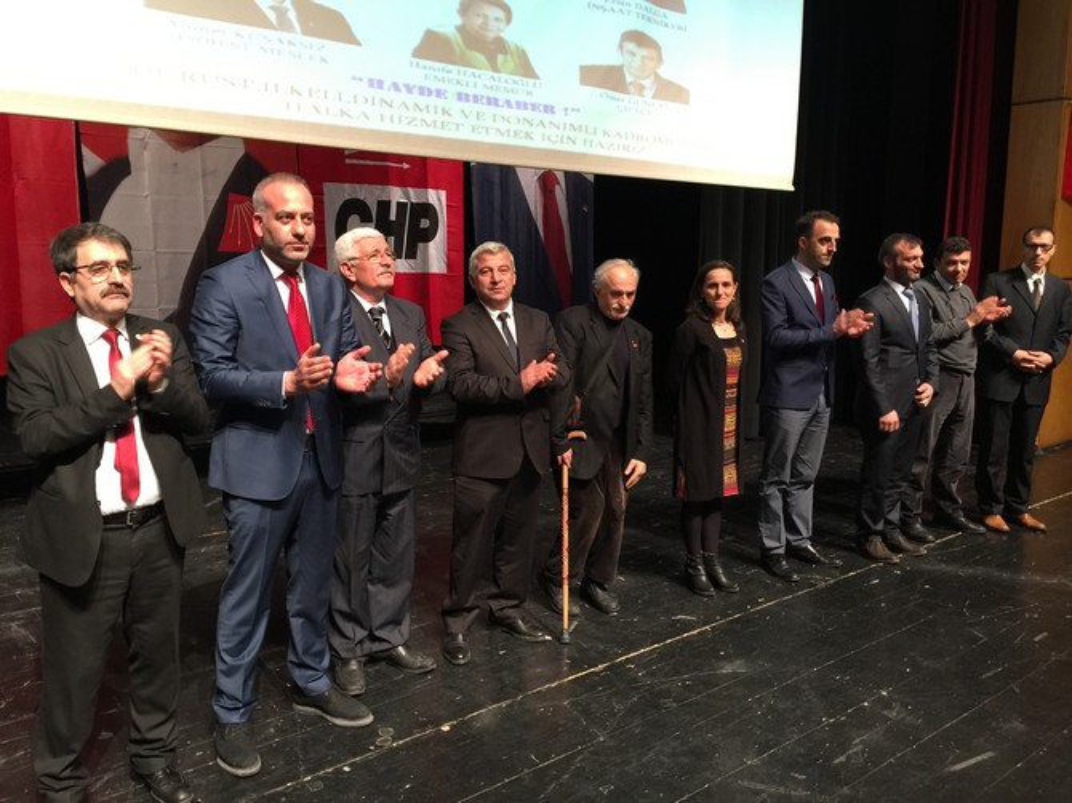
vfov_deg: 48.2
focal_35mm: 29
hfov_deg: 61.7
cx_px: 536
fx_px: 898
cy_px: 402
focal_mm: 4.15
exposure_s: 1/17
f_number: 2.2
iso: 100
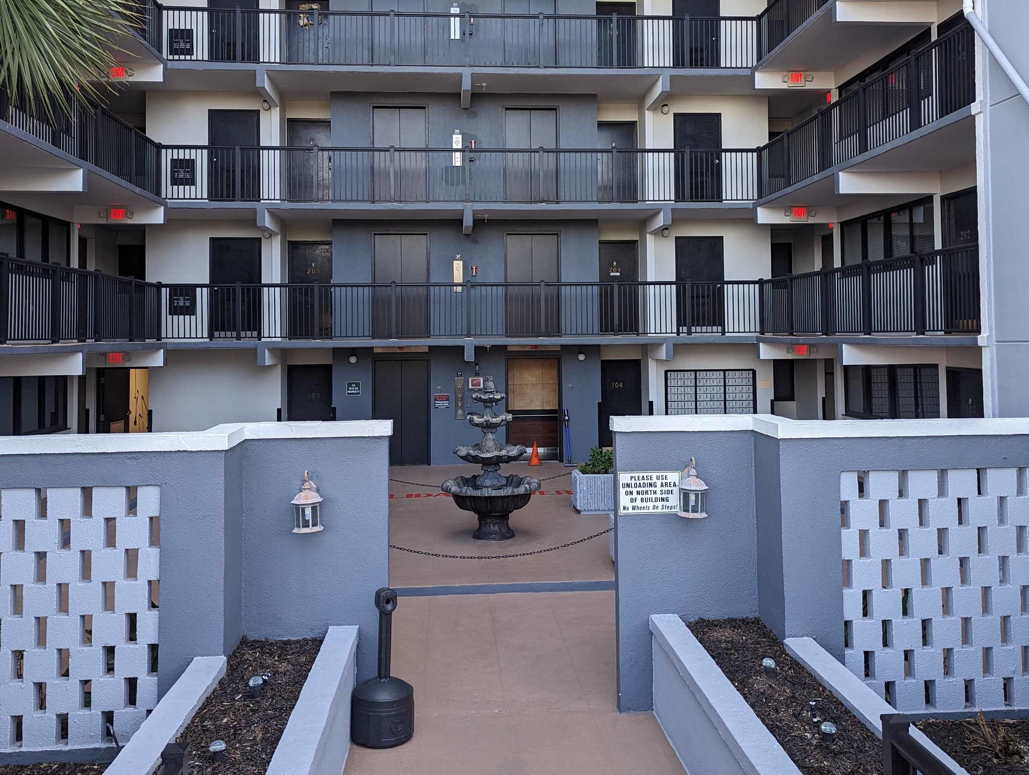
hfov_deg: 56.7
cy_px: 304
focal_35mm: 32
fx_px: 953
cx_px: 515
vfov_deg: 44.0
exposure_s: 1/205
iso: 53
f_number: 1.85
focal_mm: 6.81
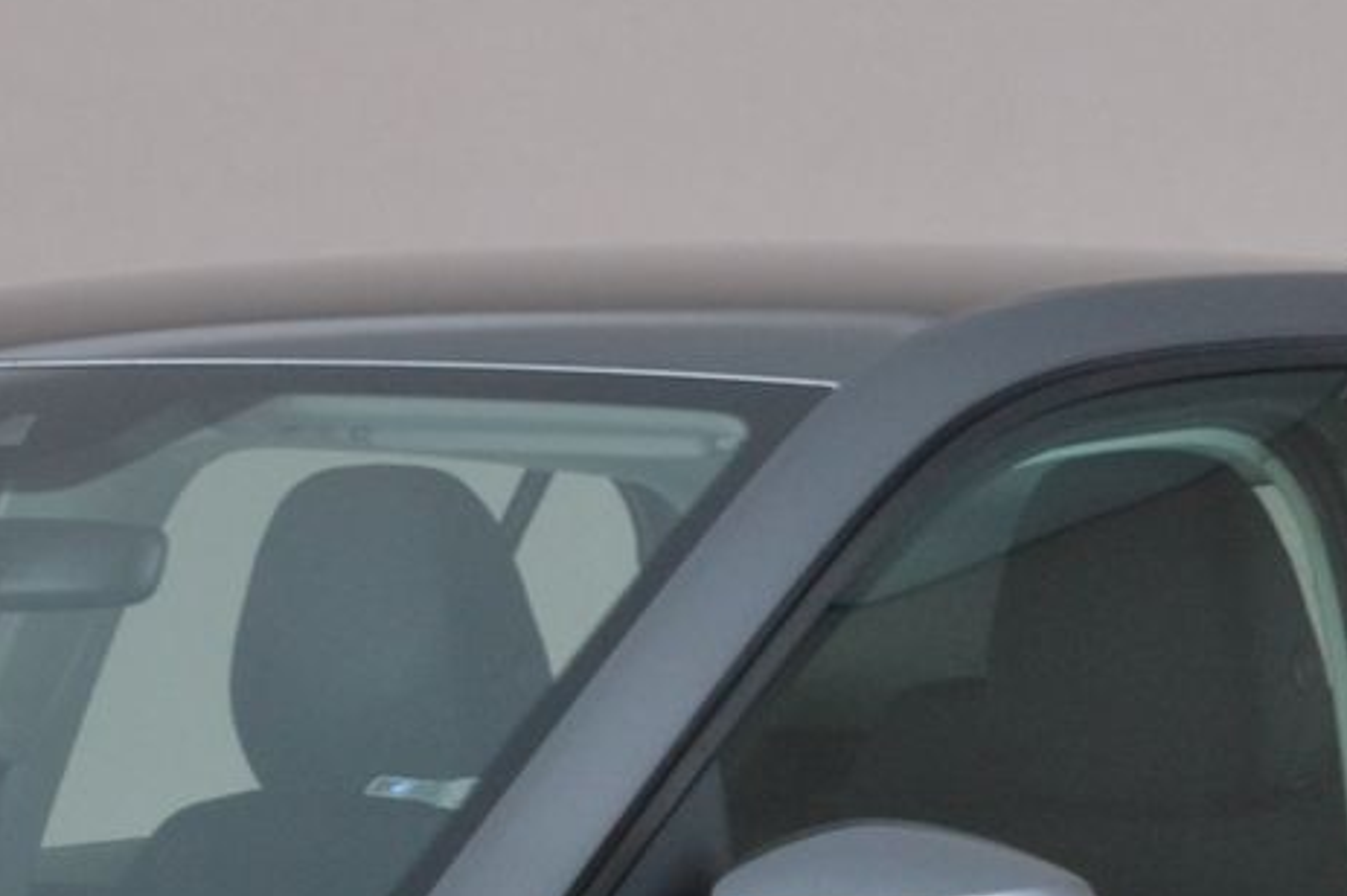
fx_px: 12413
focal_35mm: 332
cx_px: 111
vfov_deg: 4.1
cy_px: 1523
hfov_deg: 6.2
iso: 450
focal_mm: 50
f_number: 10
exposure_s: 1/8
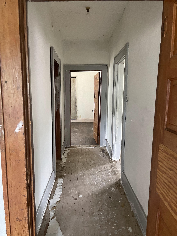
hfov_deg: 53.1
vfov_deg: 67.3
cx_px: 88
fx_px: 177
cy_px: 118
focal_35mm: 26
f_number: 1.6
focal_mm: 5.1
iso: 500
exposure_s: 1/60
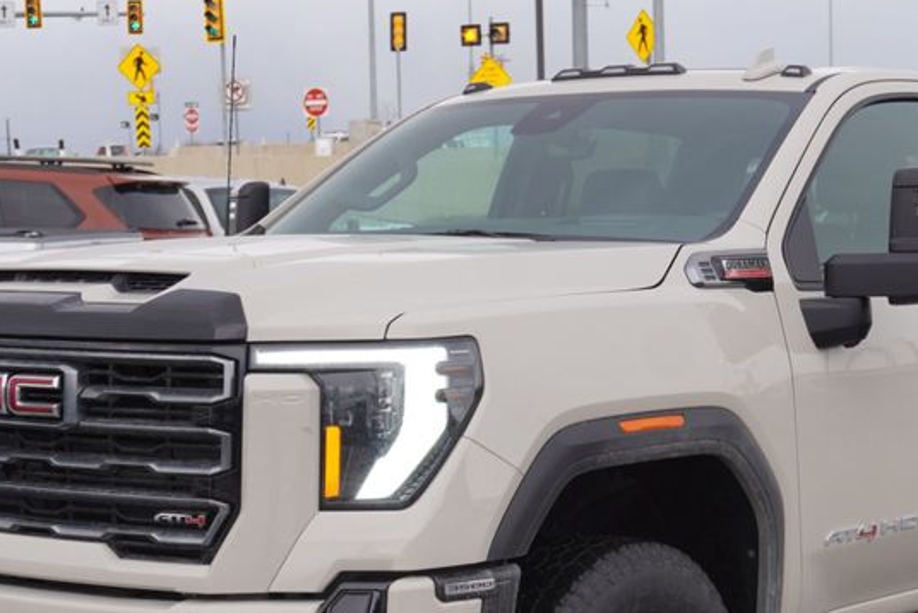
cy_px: 514
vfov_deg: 15.8
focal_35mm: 86
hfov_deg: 23.5
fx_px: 2194
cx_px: 596
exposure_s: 1/80
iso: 100
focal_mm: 30
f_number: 5.6
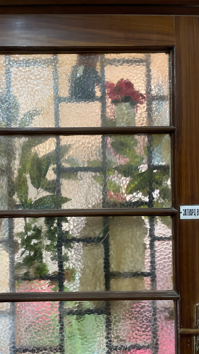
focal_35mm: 29
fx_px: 272
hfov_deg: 40.0
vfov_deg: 66.1
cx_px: 77
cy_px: 179
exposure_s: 1/50
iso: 1600
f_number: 1.6
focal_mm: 5.1
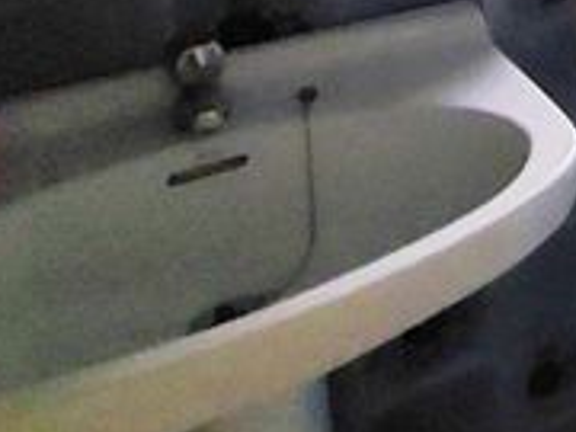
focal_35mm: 51
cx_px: 904
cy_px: -179
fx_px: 849
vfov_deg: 23.8
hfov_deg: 25.7
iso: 800
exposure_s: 1/10
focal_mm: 1.74
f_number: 2.2
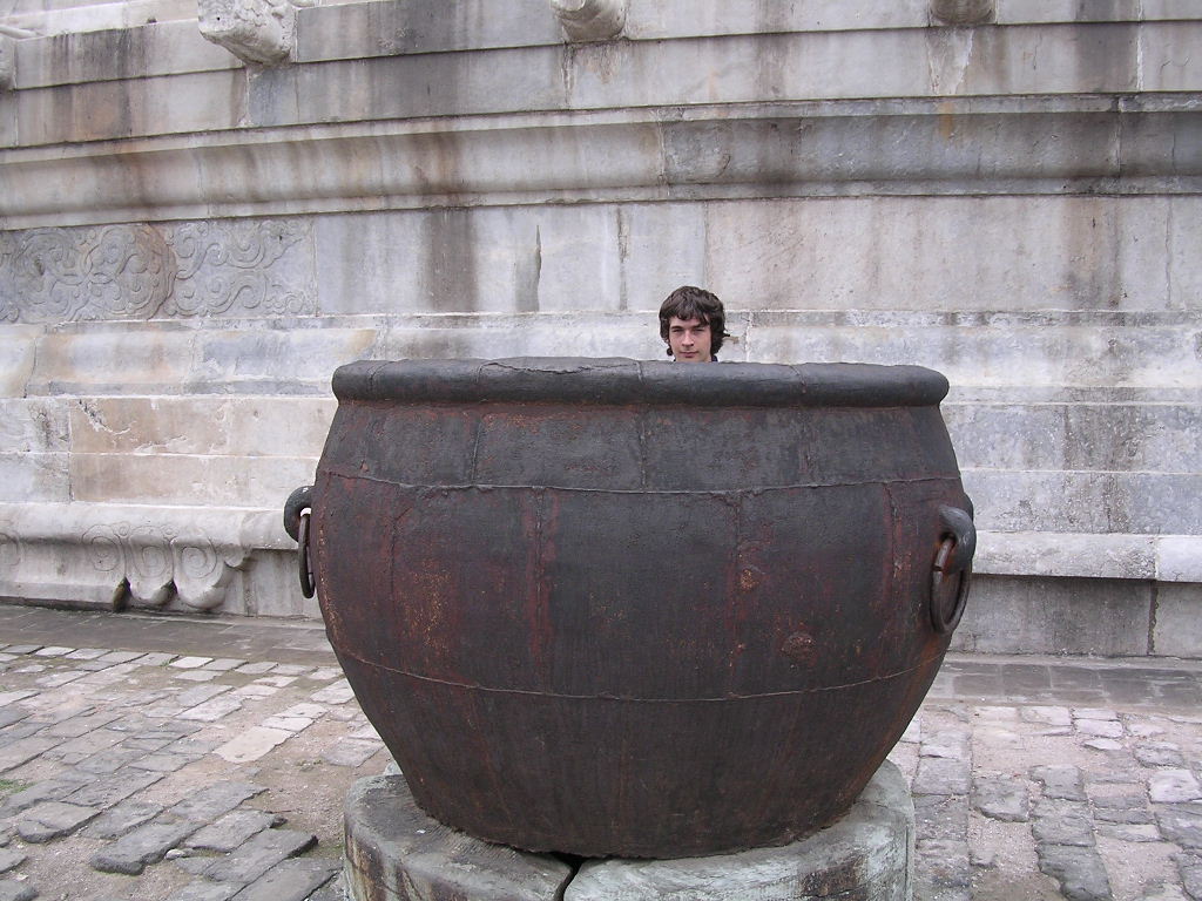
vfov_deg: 37.7
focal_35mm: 38
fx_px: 1320
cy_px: 450
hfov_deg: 49.0
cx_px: 601
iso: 100
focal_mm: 5.8
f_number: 2.8
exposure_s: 1/302
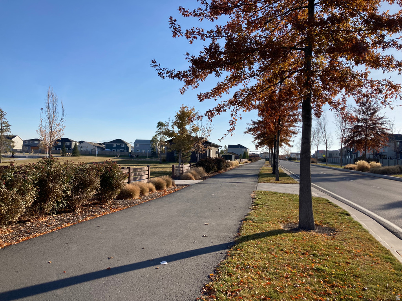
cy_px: 150
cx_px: 201
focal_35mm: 28
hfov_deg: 63.4
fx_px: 325
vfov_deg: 49.7
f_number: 1.8
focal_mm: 3.99
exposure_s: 1/1779
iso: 20
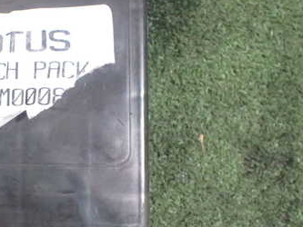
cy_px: 120
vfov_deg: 27.0
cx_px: 37
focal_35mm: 54
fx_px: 473
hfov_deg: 33.8
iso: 800
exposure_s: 1/60
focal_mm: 5.4
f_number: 2.3
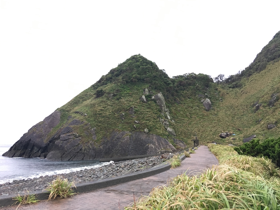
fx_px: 235
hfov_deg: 61.7
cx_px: 140
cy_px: 105
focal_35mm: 29
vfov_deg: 48.2
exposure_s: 1/15
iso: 32
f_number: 2.2
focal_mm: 4.15
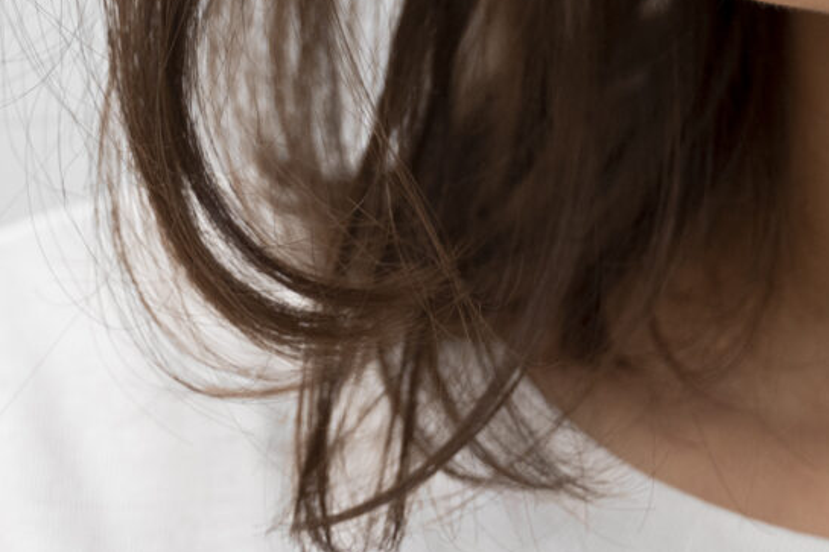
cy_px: -392
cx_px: 570
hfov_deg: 10.9
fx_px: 4328
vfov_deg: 7.1
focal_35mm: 188
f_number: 2.8
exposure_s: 1/250
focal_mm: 40
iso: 500
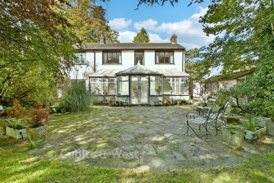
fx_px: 114
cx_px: 137
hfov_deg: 100.4
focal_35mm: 15
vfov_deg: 77.3
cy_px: 92
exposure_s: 1/100
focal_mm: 10
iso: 160
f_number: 8
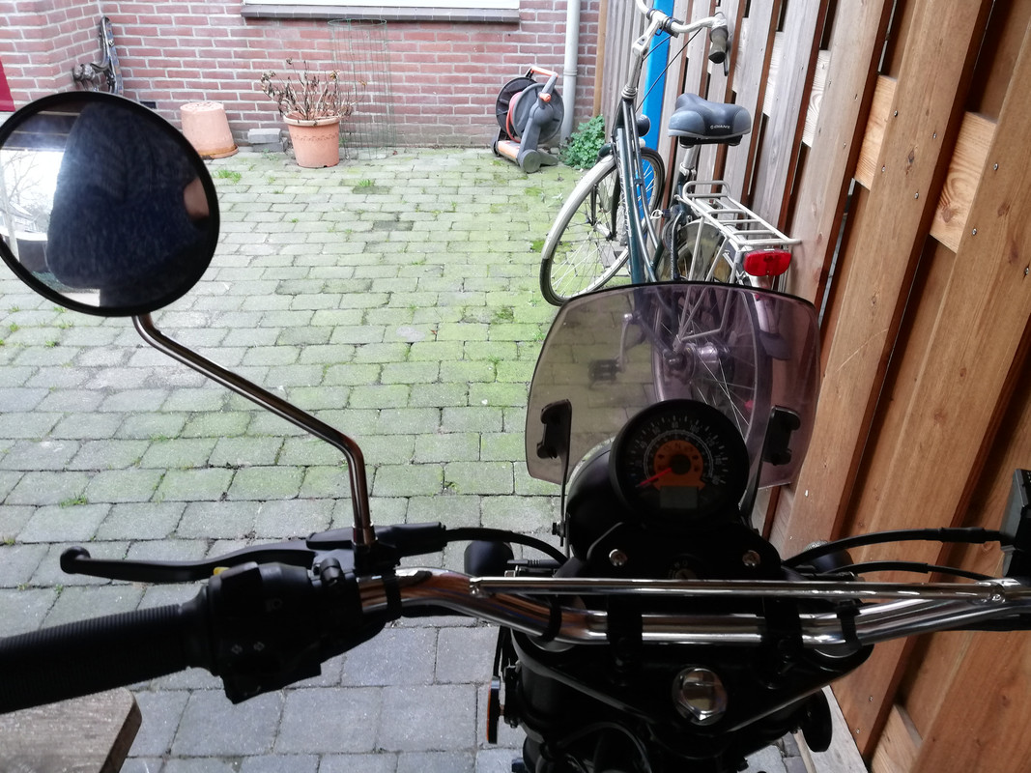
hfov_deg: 67.3
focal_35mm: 26
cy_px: 386
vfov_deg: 53.1
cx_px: 516
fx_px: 774
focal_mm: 3.81
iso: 160
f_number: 2.2
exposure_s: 1/40
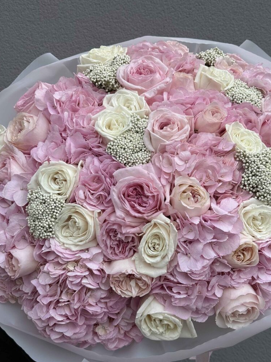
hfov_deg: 29.7
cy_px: 184
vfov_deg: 38.9
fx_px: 512
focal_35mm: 49
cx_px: 136
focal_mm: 6.8
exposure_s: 1/407
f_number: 1.8
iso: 64
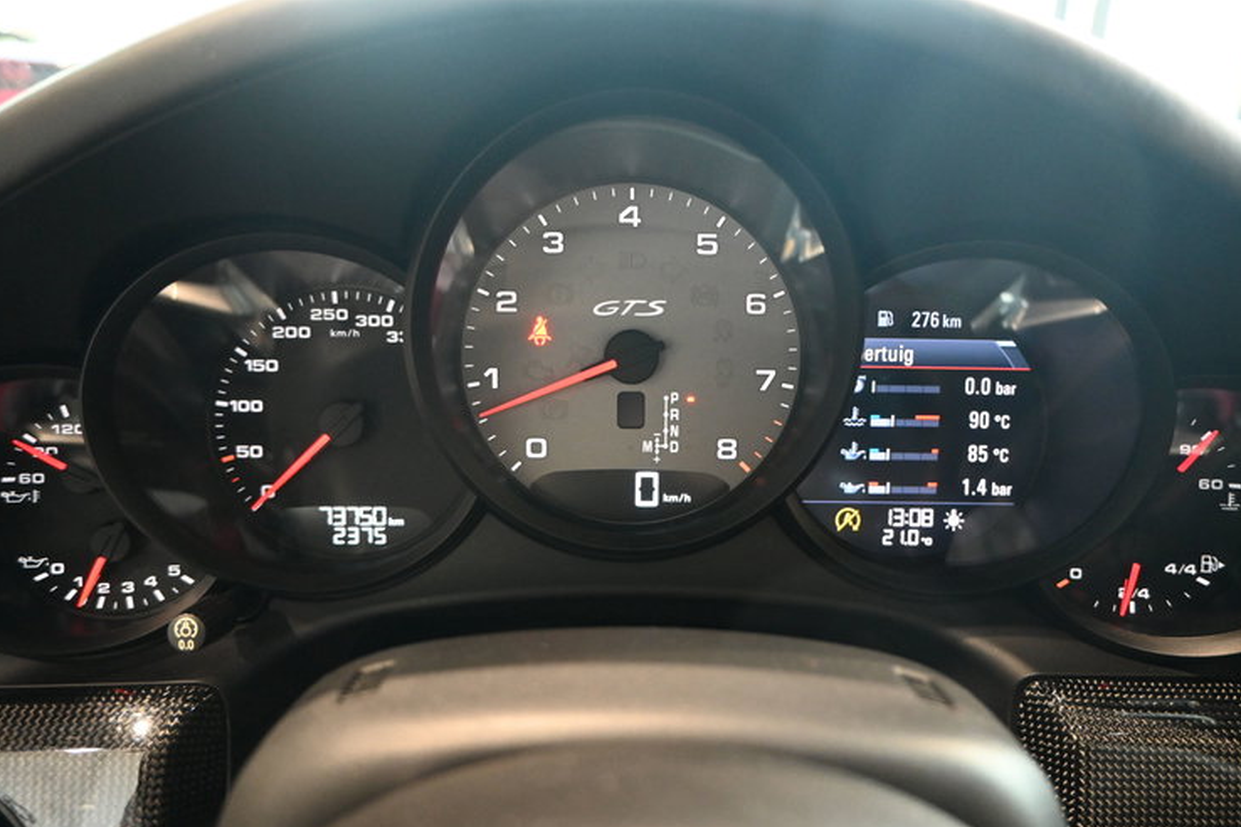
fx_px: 914
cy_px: 429
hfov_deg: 68.3
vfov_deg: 48.7
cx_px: 636
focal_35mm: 27
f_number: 3.5
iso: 3200
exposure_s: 1/125
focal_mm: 17
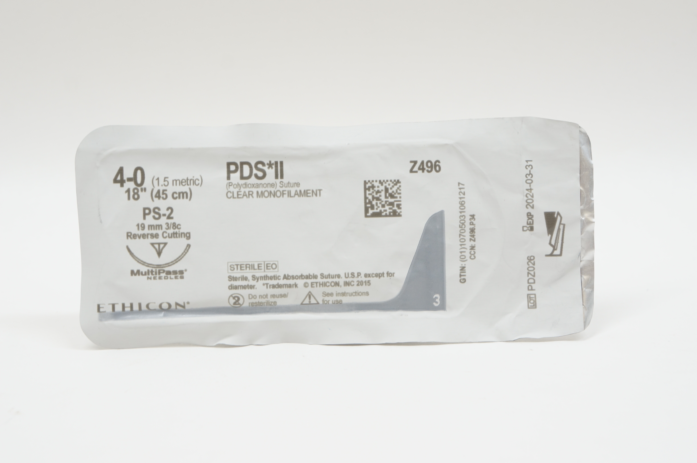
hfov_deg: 32.7
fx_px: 1189
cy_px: 232
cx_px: 348
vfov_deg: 22.0
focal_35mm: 62
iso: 400
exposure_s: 1/40
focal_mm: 41
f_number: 7.1
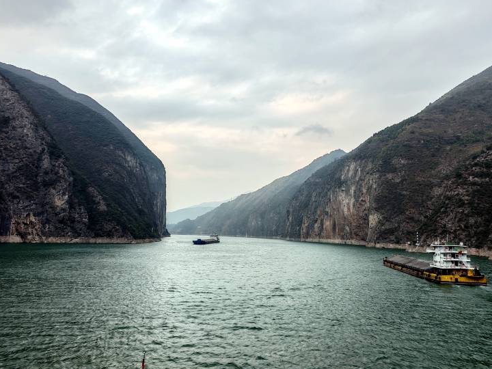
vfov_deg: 46.7
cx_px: 256
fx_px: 426
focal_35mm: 30
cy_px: 167
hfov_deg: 59.9
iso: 50
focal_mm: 6.12
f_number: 1.9
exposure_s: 1/160
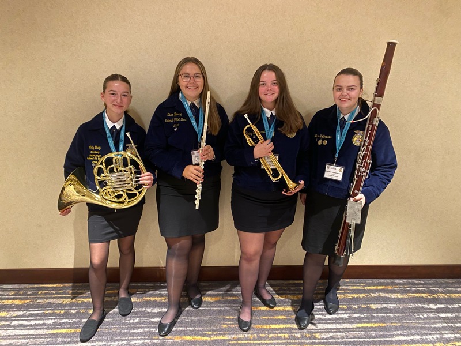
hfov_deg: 67.3
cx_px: 230
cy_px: 173
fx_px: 346
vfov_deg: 53.1
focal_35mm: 26
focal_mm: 4.25
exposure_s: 1/15
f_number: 1.8
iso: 640
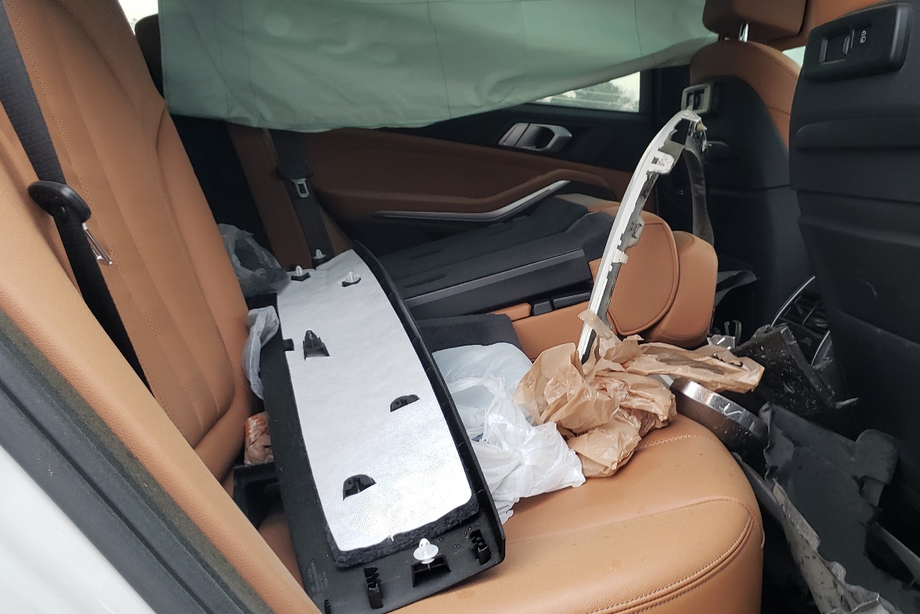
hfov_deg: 51.1
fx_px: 946
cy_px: 313
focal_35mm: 37
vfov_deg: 36.0
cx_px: 597
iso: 59
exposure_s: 1/60.2
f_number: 1.5
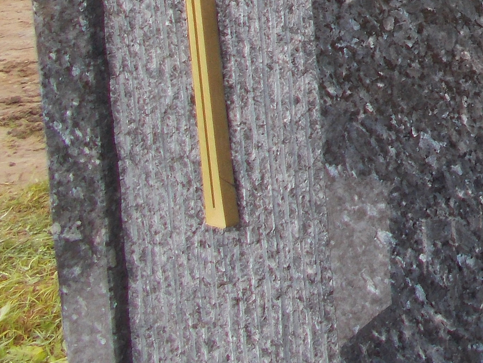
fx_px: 1396
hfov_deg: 17.4
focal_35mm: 100
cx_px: 747
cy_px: -161
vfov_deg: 14.0
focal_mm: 5.3
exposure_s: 1/80
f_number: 3.4
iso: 80
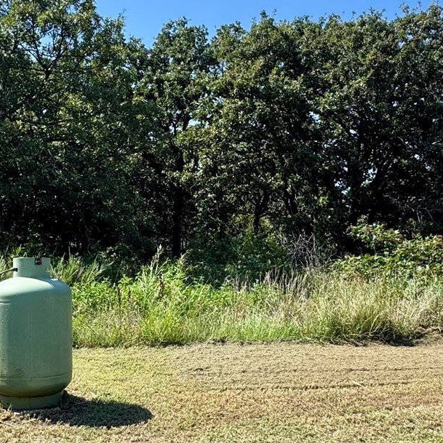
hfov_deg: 42.0
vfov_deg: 42.8
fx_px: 565
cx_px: 132
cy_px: 222
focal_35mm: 39
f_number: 2.2
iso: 50
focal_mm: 2.22
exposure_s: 1/749
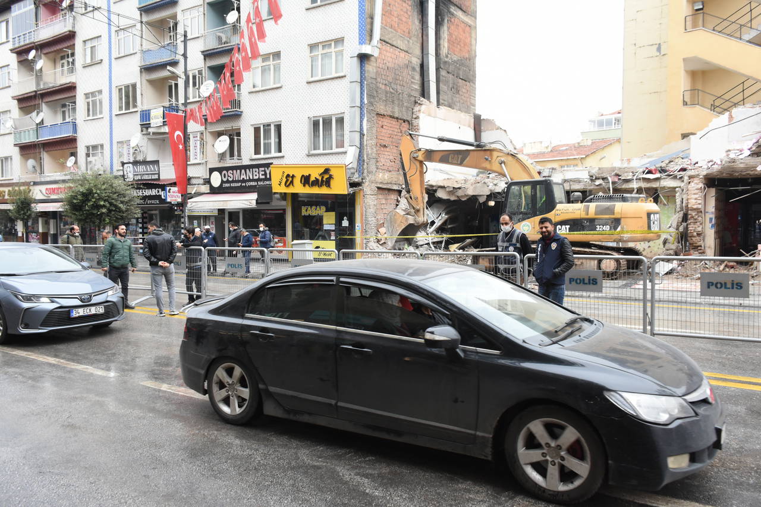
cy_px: 254
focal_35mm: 27
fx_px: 571
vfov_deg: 47.9
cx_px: 380
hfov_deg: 67.4
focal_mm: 18
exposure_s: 1/160
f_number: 6.3
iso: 1000
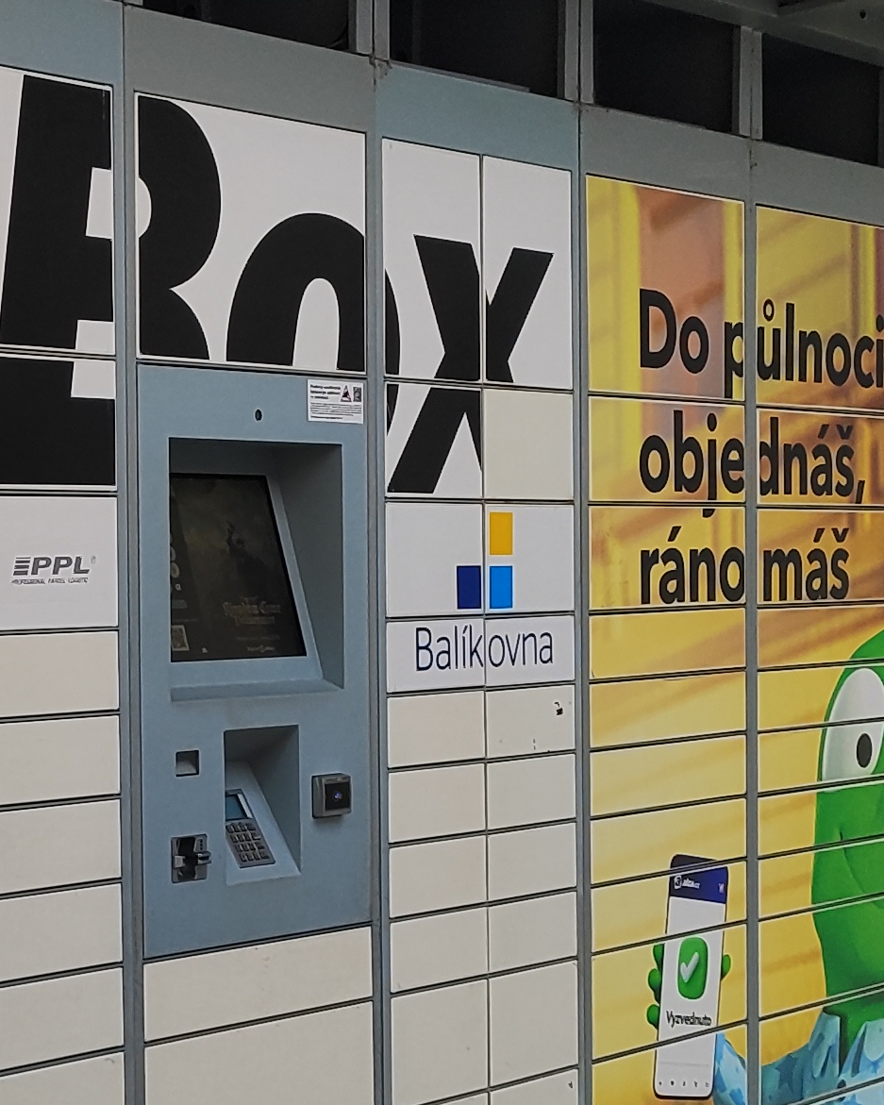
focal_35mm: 80
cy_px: 706
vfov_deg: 23.8
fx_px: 2616
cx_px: -108
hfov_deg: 18.4
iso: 50
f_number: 1.89
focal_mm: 5.89
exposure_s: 1/214
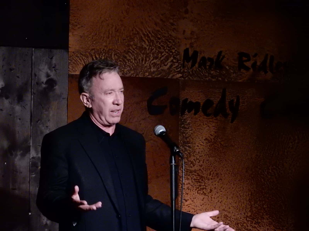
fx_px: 3392
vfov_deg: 3.9
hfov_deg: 5.2
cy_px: 116
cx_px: 154
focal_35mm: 380
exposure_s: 1/60
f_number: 6.3
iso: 1600
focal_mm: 67.8
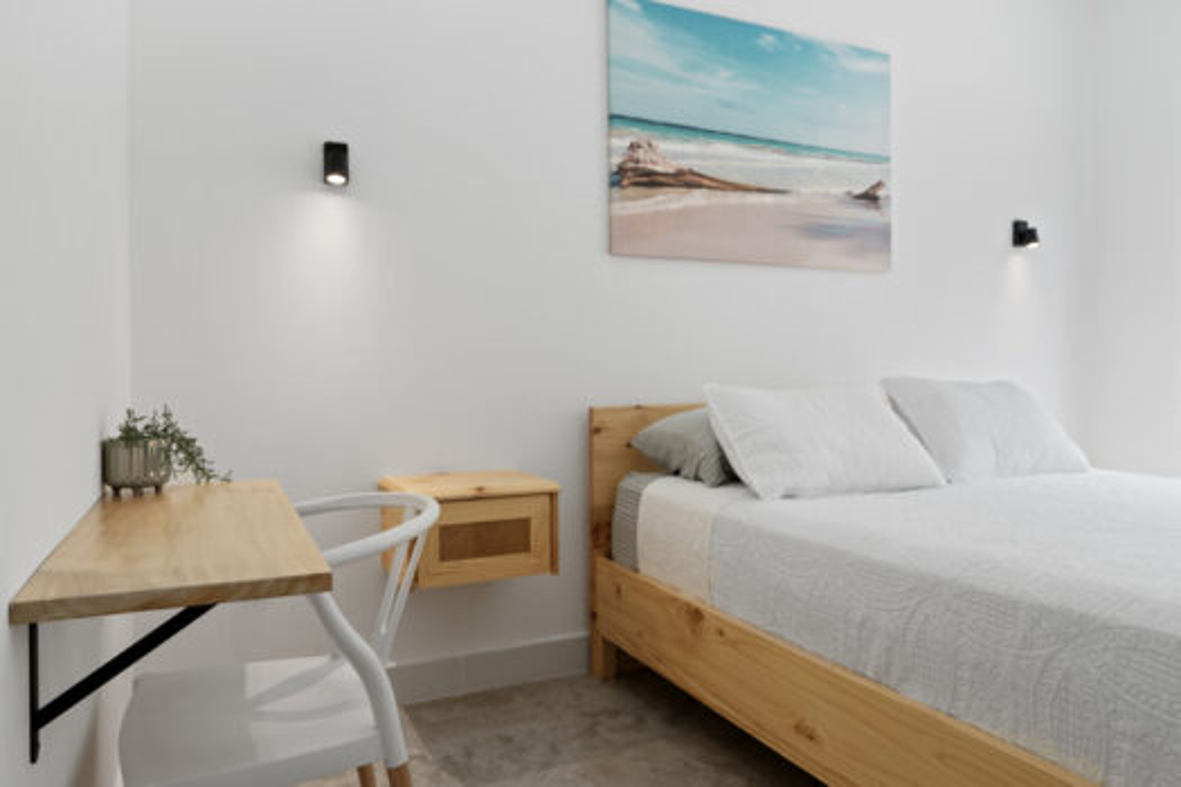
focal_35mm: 22
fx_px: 705
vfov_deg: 58.3
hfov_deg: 79.9
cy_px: 394
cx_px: 590
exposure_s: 1/8
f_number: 4
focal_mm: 21.5
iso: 100
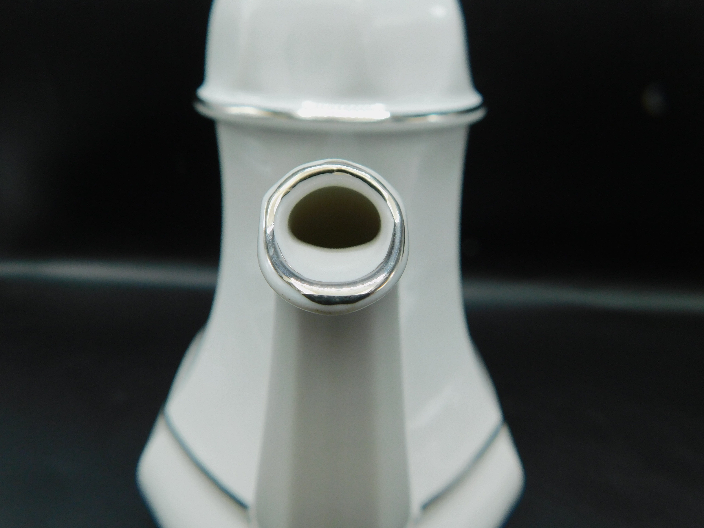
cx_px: 352
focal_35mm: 23
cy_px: 264
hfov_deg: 73.9
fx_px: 468
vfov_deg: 58.9
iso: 125
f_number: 3
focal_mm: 4
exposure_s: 1/160
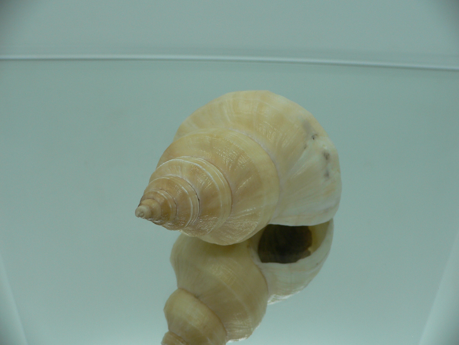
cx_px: 230
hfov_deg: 52.6
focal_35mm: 35
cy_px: 172
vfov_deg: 40.7
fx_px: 464
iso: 80
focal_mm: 4.6
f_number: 2.8
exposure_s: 1/60
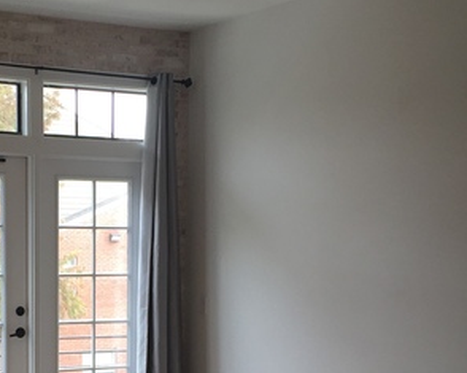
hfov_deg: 24.5
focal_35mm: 77
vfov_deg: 19.4
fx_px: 1064
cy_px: 370
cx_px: 124
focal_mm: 4.15
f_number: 2.2
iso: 40
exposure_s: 1/120
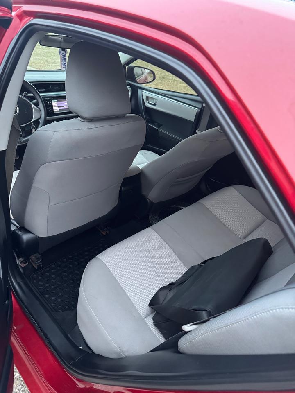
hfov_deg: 56.8
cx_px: 148
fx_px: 273
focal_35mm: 24
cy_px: 196
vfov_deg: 71.6
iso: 800
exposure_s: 1/60
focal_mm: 6.76
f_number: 1.78
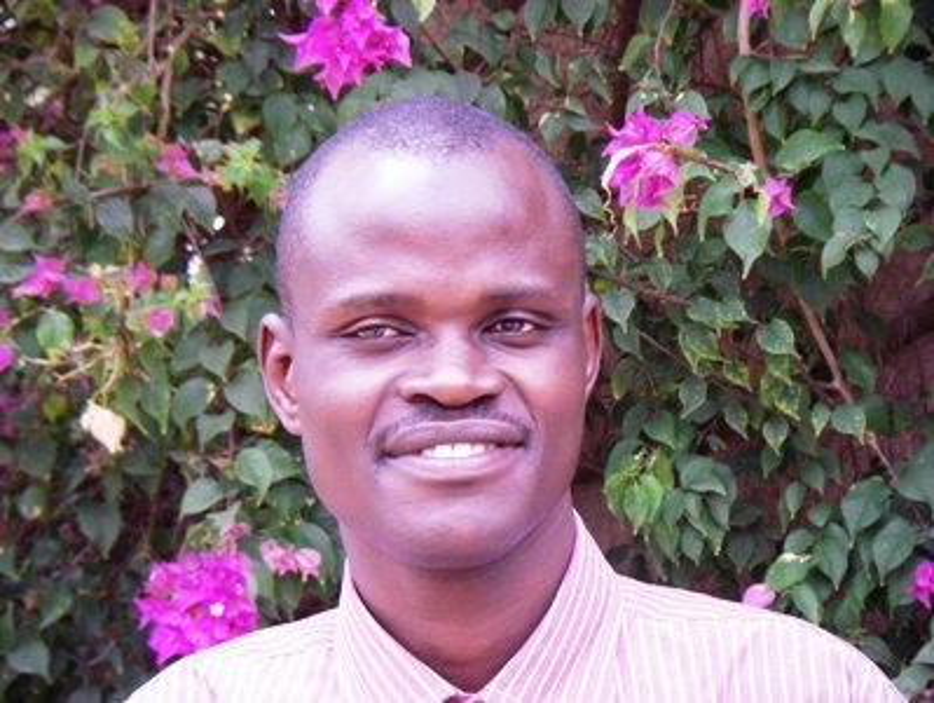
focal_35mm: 83
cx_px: 467
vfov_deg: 17.8
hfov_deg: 23.5
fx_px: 2242
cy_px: 352
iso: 125
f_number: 3.9
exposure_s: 1/80
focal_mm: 13.8
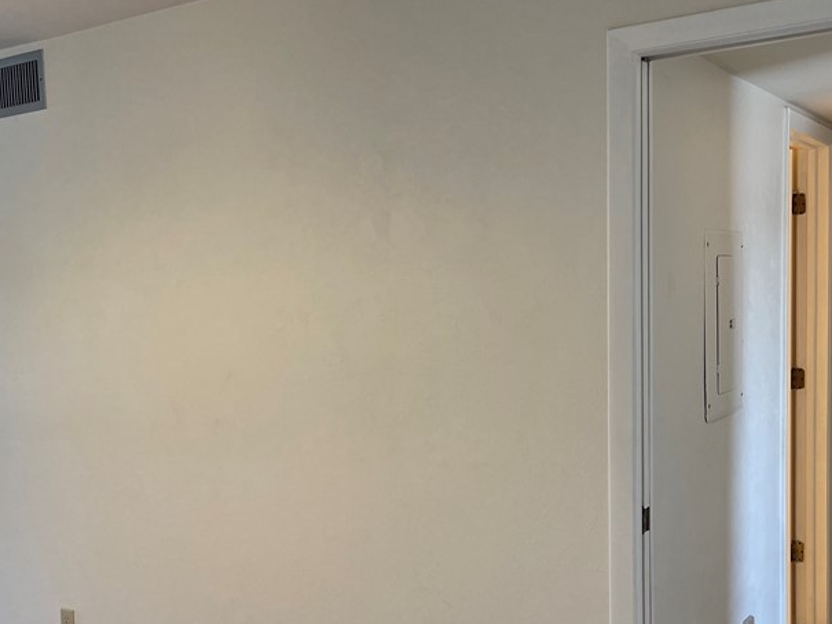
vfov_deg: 32.9
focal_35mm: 44
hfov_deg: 42.5
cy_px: 348
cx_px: 300
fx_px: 1058
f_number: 1.6
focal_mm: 5.1
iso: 64
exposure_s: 1/120
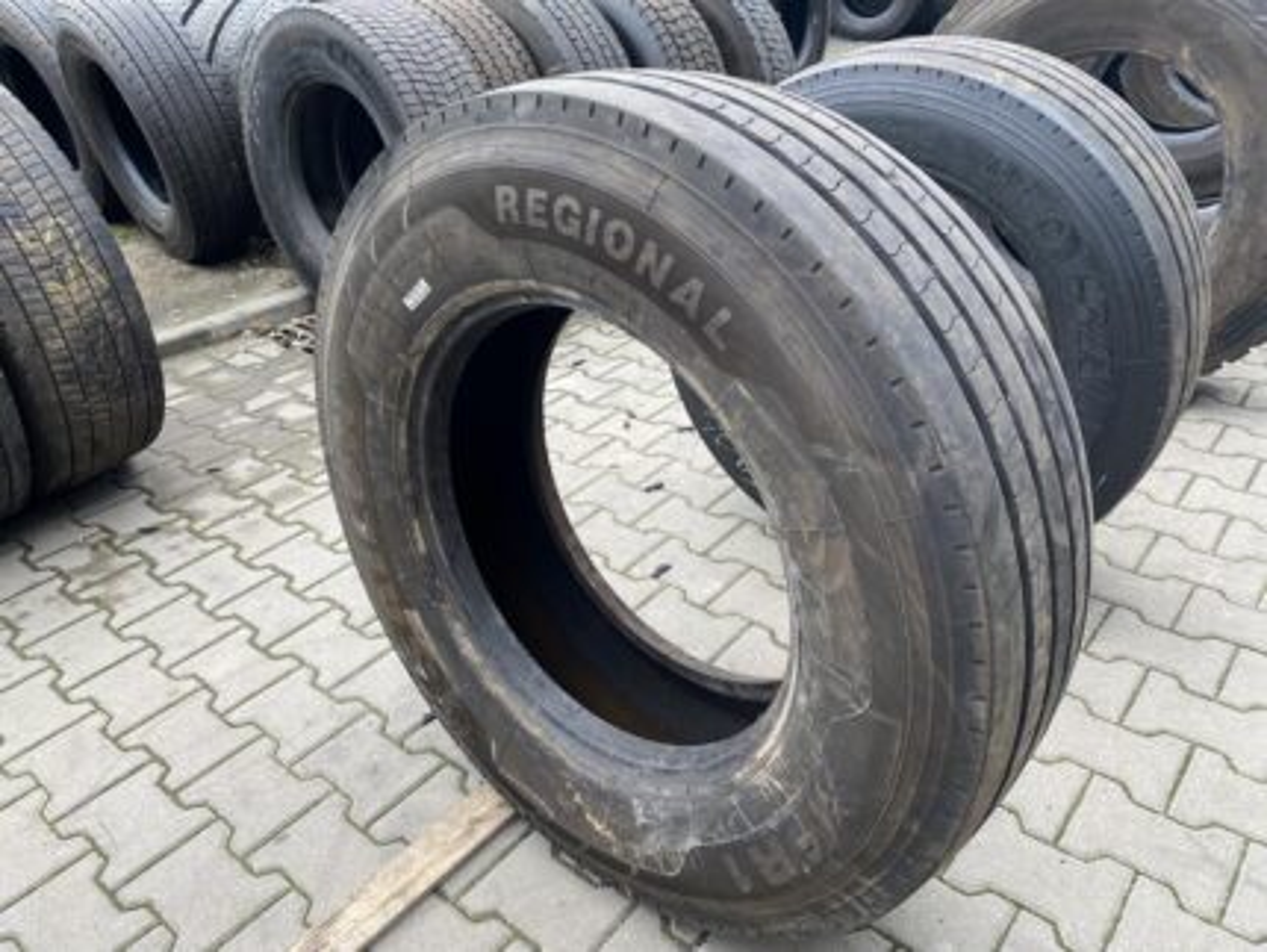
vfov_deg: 53.1
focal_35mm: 26
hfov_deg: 67.3
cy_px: 476
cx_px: 634
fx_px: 952
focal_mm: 4.25
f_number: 1.8
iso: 32
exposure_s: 1/322
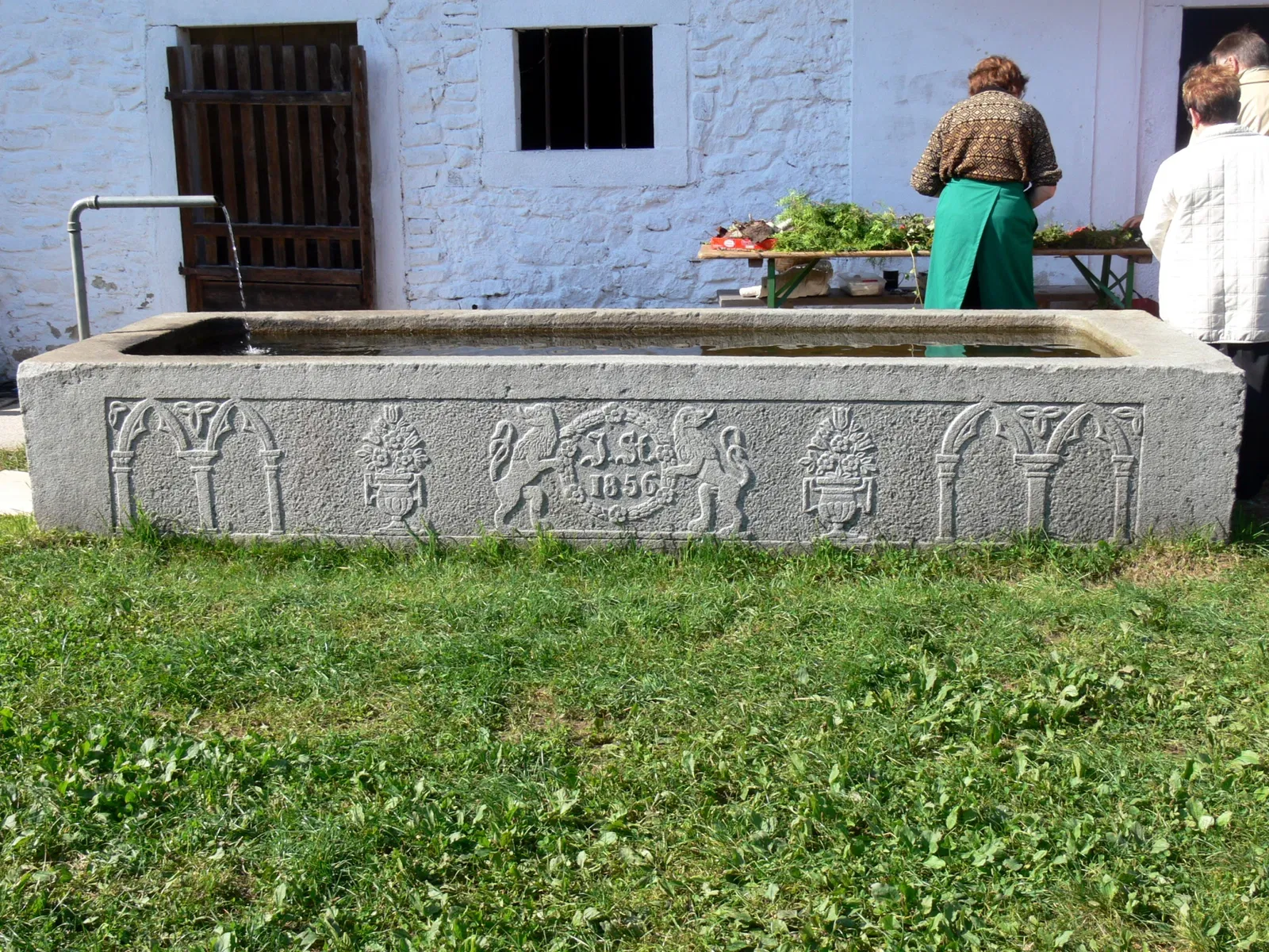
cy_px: 476
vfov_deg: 36.8
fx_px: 1430
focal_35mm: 39
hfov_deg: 47.9
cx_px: 634
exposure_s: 1/160
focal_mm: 8.3
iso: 80
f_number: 5.6
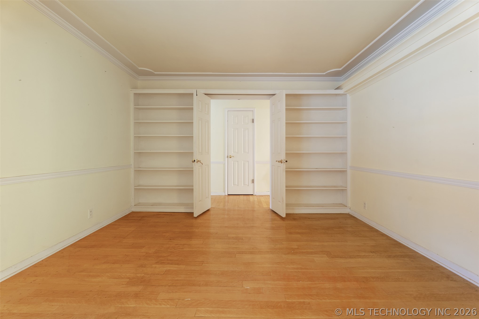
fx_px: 213
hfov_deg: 96.7
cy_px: 160
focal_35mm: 16
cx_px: 240
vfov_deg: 73.7
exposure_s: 4
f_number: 9
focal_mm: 16
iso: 250
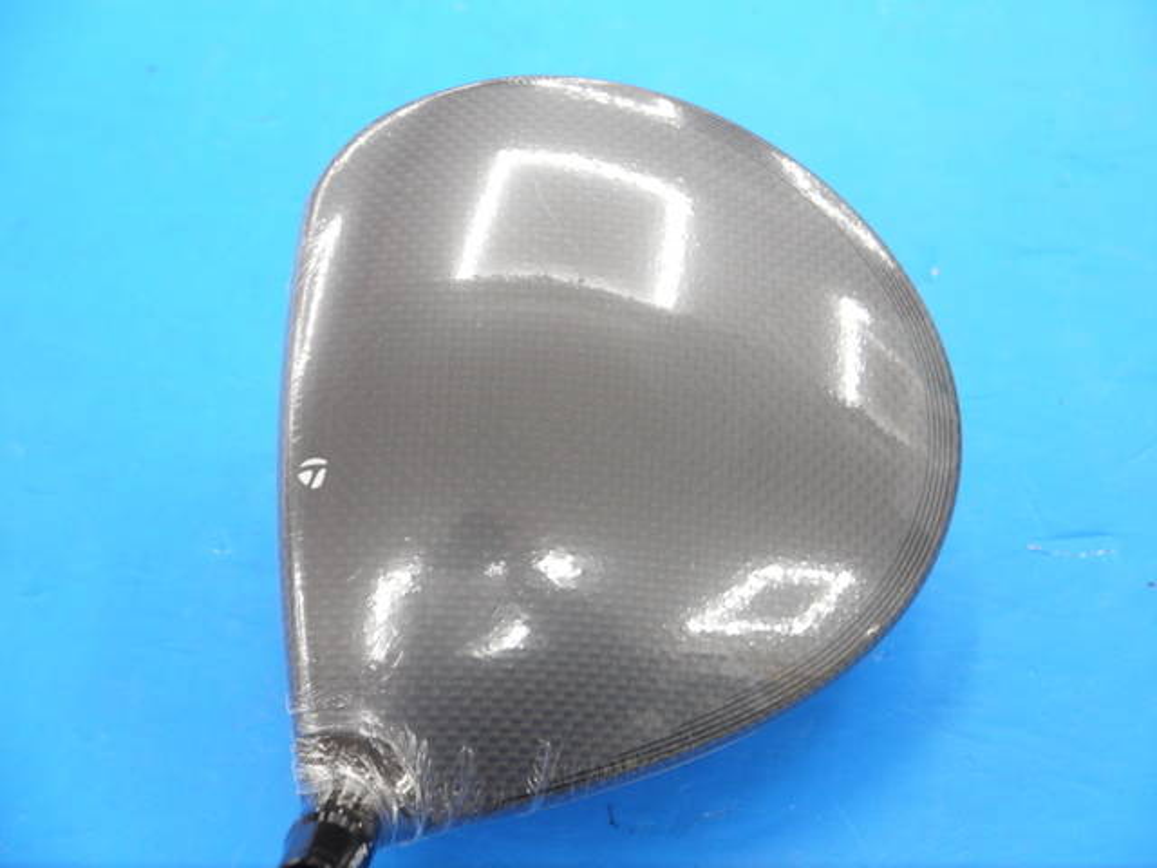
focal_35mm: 78
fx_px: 2607
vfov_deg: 18.9
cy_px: 434
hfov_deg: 25.0
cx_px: 578
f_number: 5.5
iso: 800
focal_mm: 39
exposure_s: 1/80
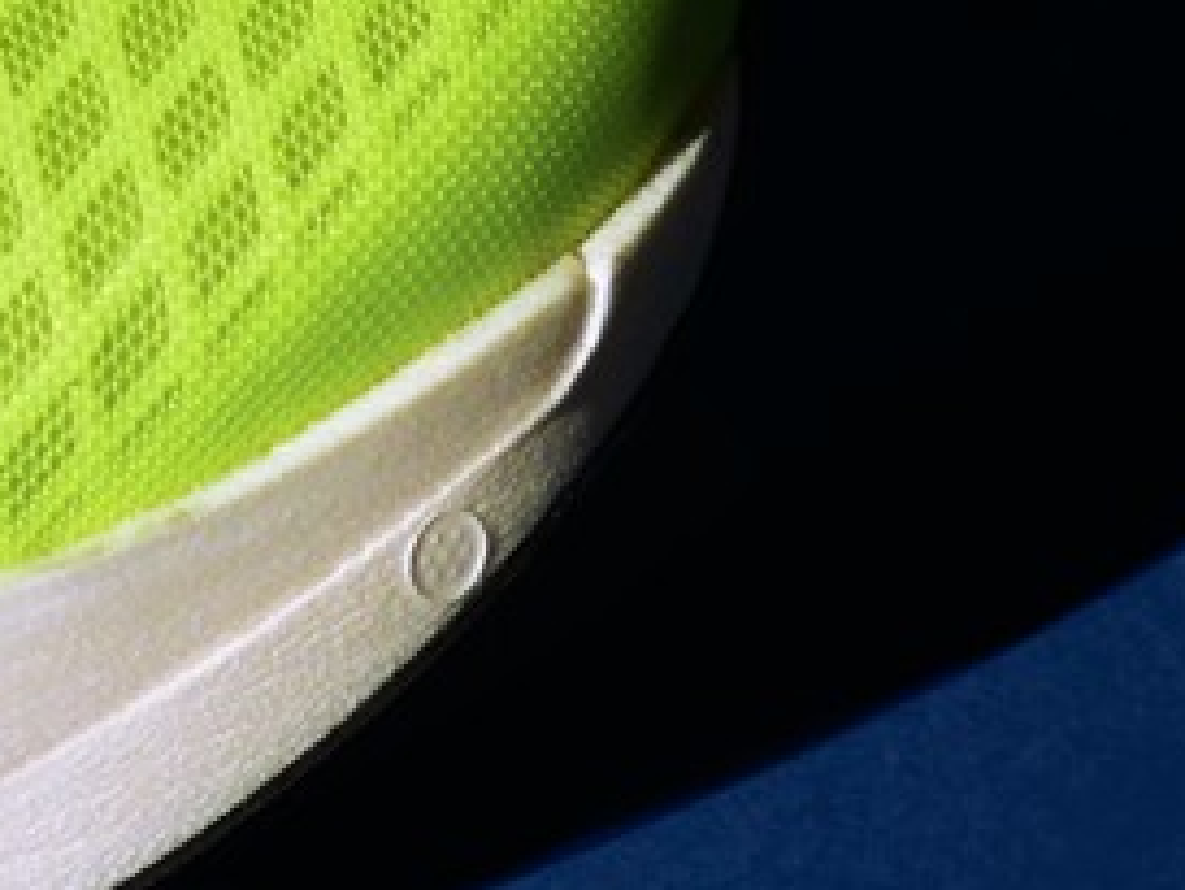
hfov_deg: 3.9
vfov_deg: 3.0
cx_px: -1680
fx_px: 16953
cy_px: -339
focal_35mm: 495
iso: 200
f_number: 5
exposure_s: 1/1600
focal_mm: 45
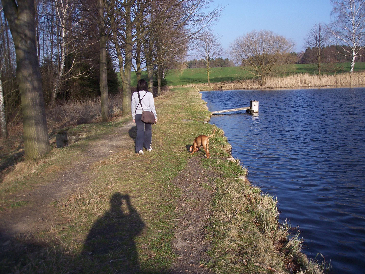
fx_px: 411
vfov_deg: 36.8
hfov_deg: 47.9
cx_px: 182
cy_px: 137
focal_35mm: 39
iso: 100
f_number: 3.4
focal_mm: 8
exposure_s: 1/750
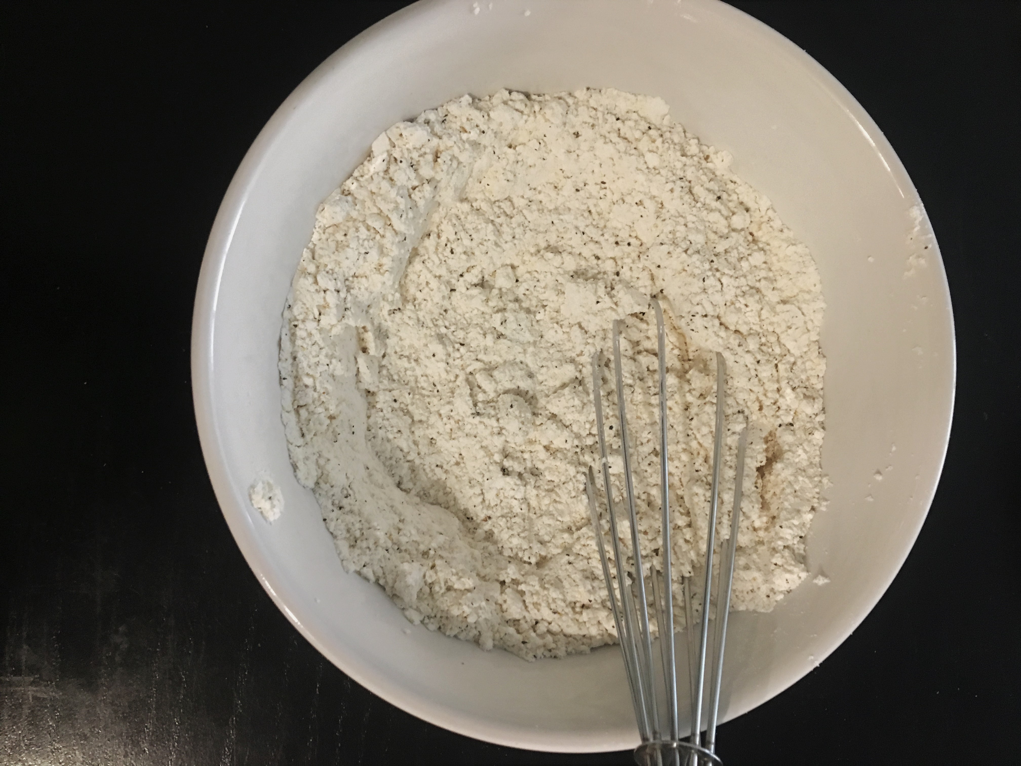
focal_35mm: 29
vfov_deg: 48.2
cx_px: 510
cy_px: 383
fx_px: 855
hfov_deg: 61.7
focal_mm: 4.15
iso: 200
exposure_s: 1/17
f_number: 2.2
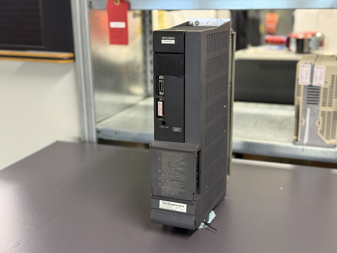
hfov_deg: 39.7
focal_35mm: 48
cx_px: 168
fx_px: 467
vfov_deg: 30.3
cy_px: 126
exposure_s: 1/33
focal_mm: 6.76
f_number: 1.78
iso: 200
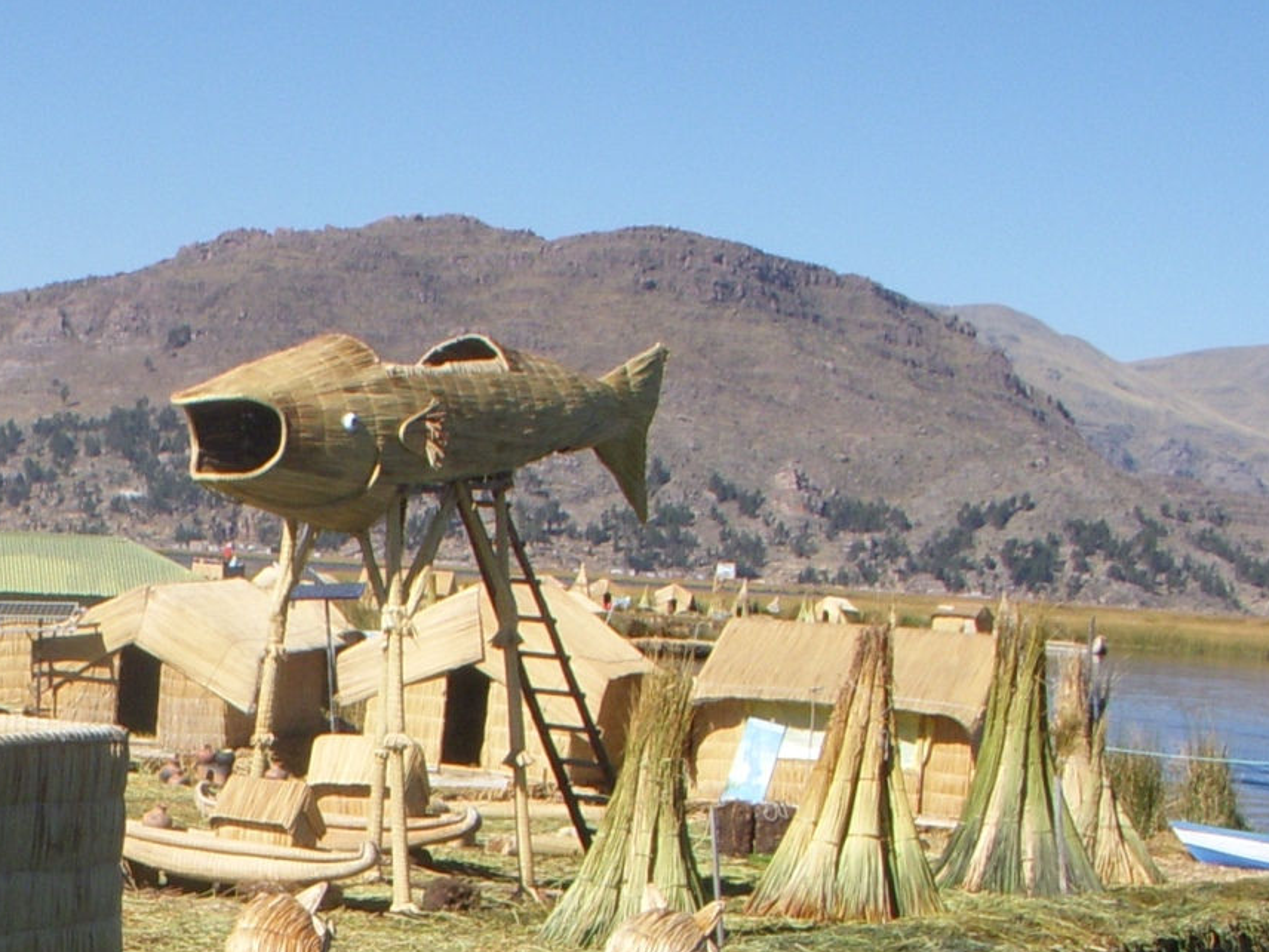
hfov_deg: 18.7
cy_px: 1073
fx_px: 3666
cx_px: -211
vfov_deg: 14.4
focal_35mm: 100
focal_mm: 6.3
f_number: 6.6
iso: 100
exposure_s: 1/250
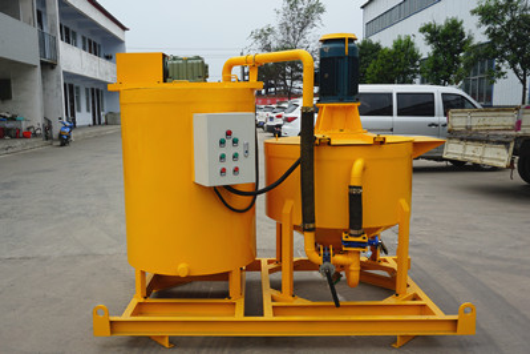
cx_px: 265
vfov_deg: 41.7
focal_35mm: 32
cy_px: 177
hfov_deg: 59.5
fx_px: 464
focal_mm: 21
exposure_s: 1/100
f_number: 9
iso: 100
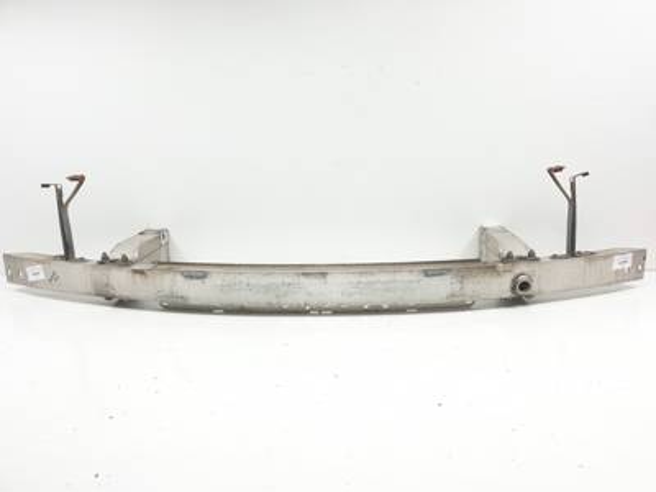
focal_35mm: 26
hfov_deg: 67.3
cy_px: 246
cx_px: 328
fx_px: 493
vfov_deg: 53.1
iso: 50
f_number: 2.4
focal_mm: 4.3
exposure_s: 1/150
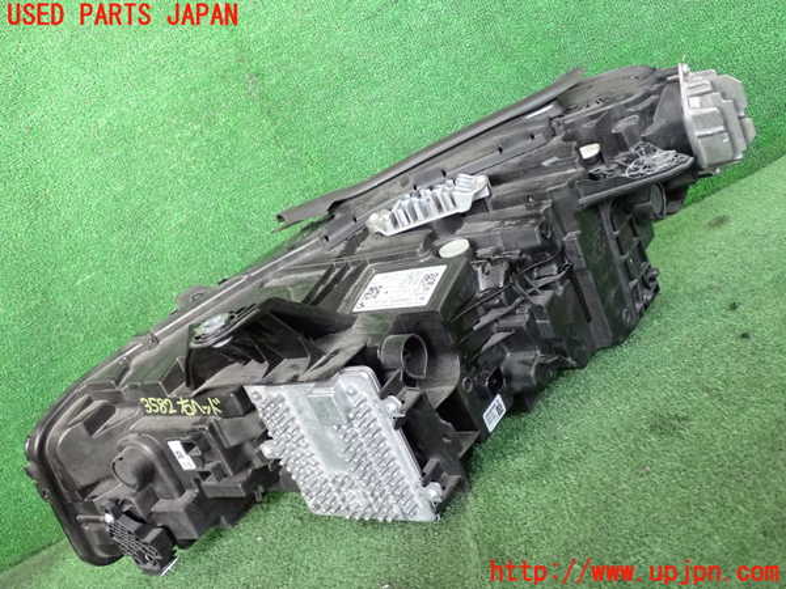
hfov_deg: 45.8
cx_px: 393
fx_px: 931
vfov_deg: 35.1
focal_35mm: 41
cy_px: 294
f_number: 2.8
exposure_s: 1/125
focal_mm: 7.31
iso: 1250
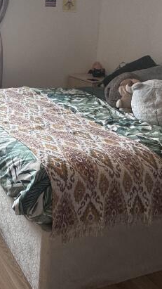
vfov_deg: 49.6
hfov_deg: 26.4
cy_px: 57
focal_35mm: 38
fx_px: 290
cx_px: -49
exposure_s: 1/100
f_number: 2.2
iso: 80
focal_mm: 2.22
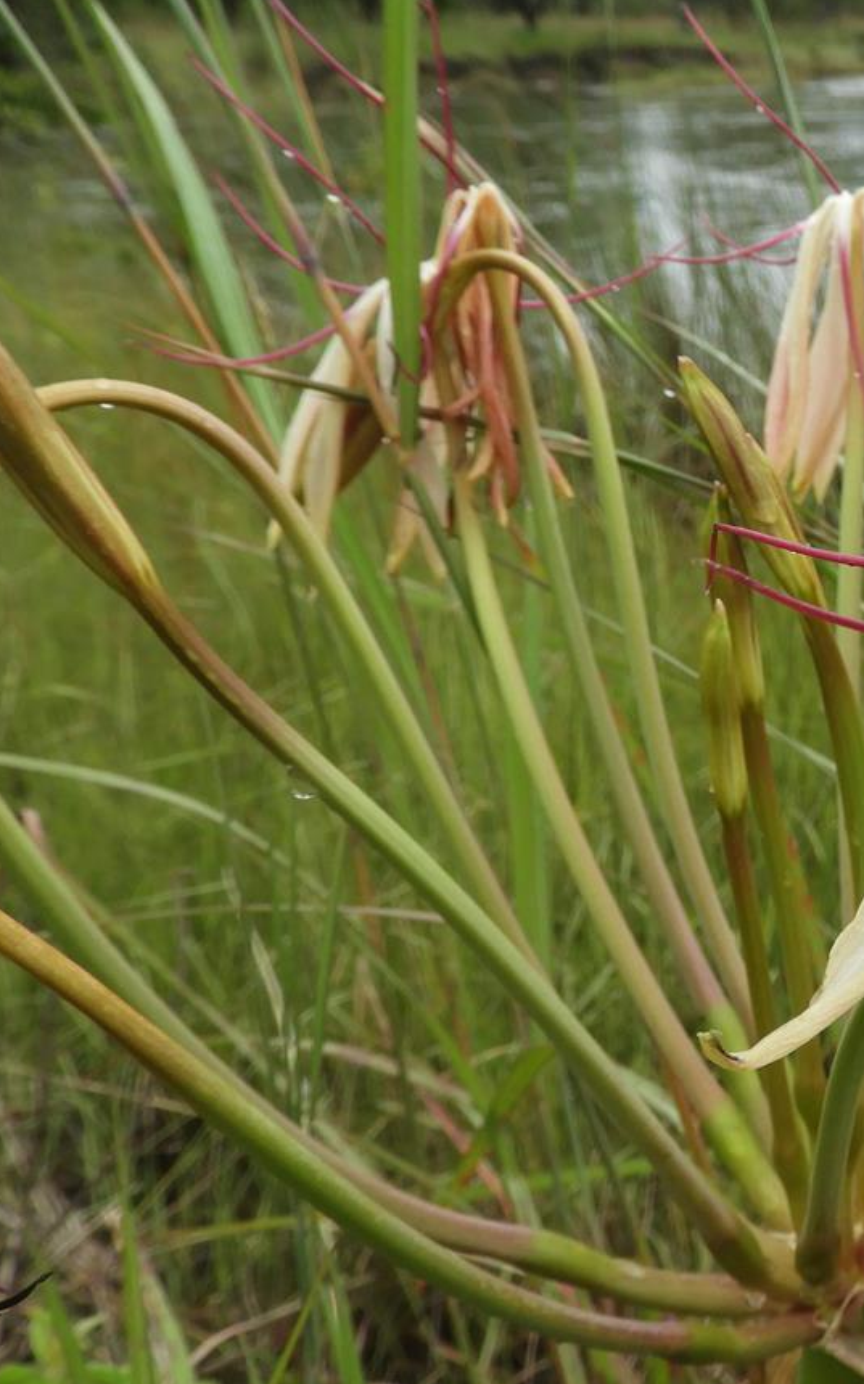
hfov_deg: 25.4
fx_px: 1734
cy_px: 623
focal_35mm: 46
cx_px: 1008
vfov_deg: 43.4
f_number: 3.3
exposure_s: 1/800
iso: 100
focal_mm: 4.3
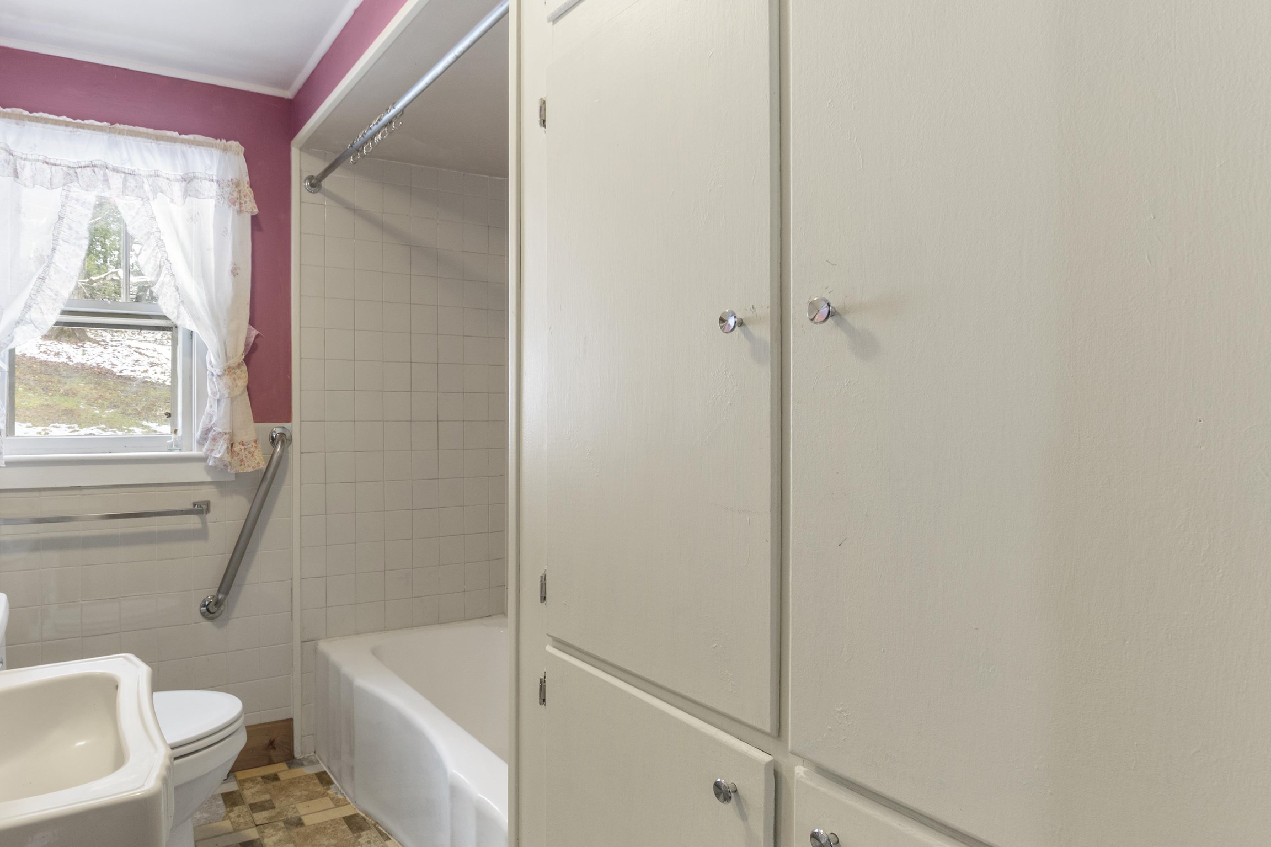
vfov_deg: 61.9
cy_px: 414
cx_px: 463
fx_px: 706
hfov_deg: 82.1
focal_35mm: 20
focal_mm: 10
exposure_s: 1/2
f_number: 8
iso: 64
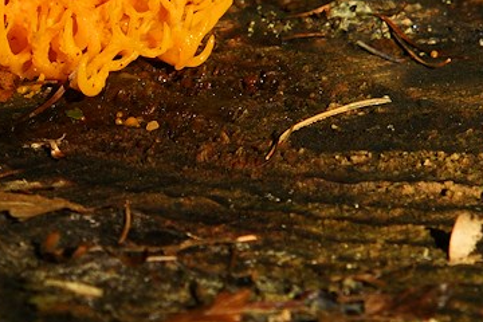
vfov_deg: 1.7
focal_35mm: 833
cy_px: -76
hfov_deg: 2.5
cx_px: 70
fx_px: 11175
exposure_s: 1/320
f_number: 8
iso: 200
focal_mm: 160
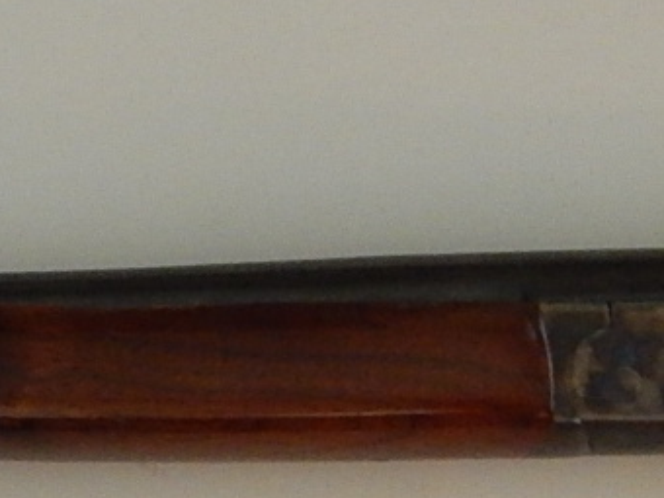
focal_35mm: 160
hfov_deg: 10.7
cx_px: -863
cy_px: 295
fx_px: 3069
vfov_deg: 9.3
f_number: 3.3
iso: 400
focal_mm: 6.1
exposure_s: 1/50
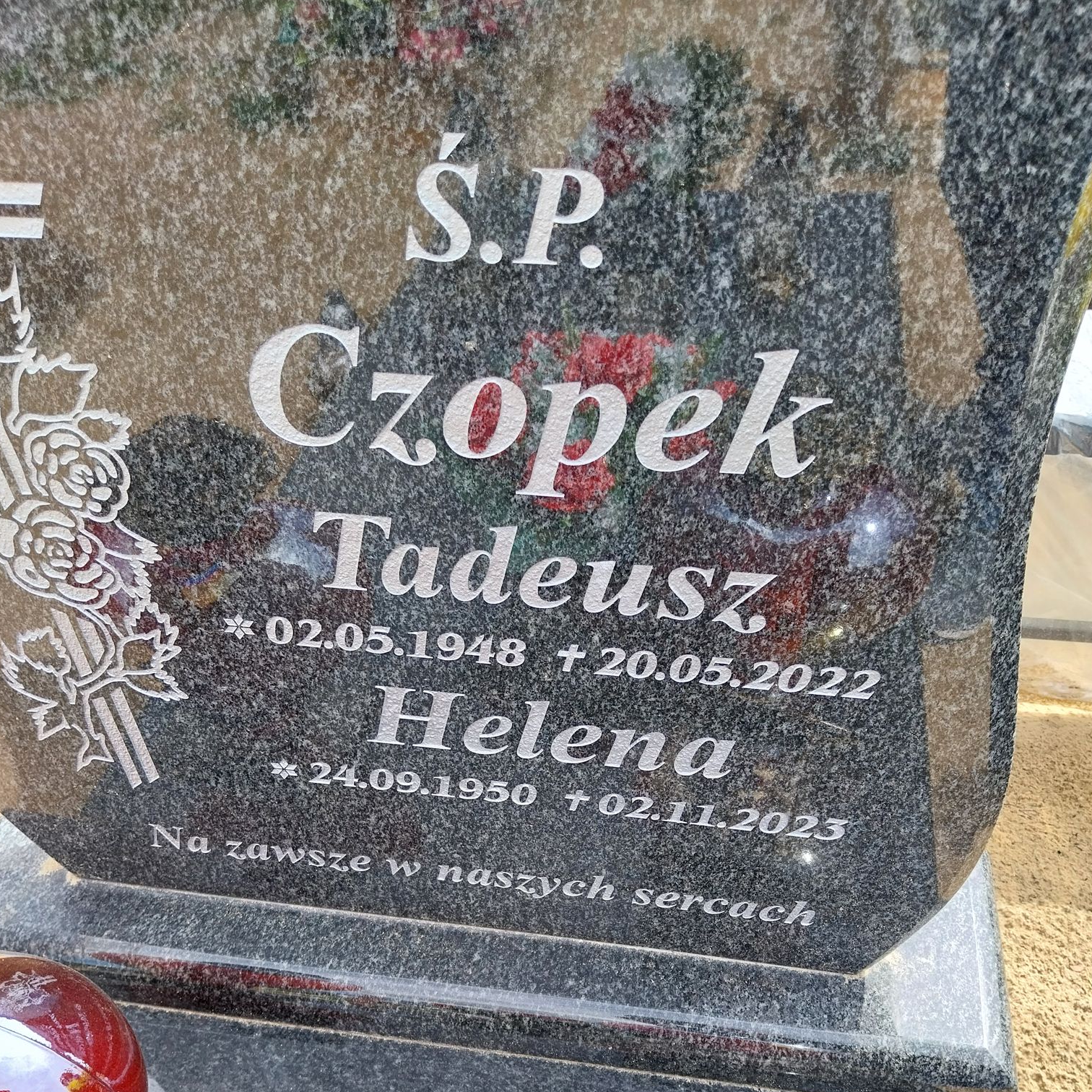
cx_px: 546
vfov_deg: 51.8
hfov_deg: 52.5
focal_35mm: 31
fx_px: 1106
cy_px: 702
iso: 25
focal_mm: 4
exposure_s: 1/215
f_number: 1.8
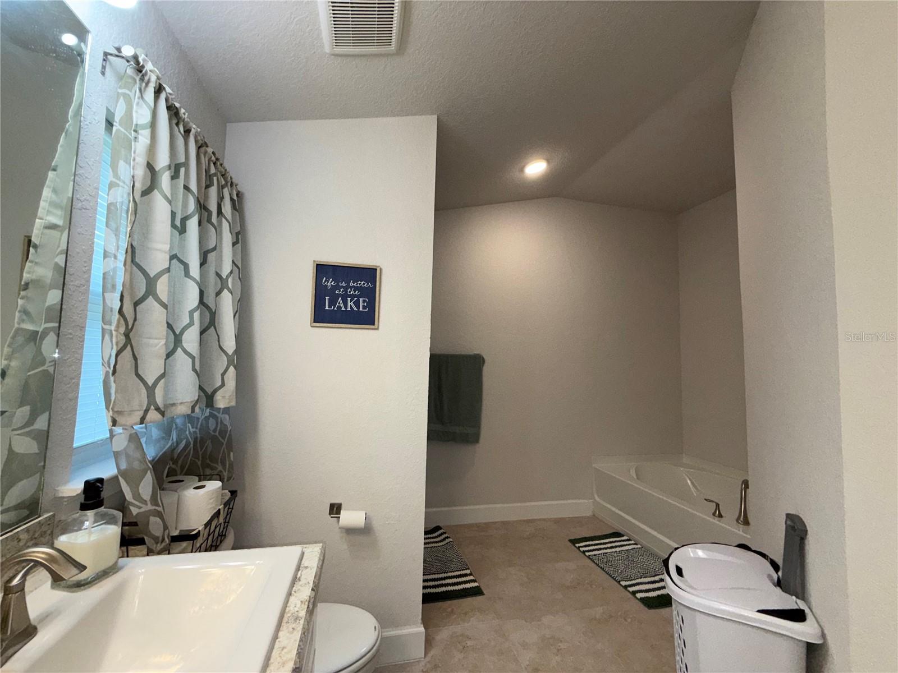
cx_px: 449
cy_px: 336
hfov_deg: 102.1
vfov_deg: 85.7
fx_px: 363
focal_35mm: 14
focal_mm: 2.22
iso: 100
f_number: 2.2
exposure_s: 1/120
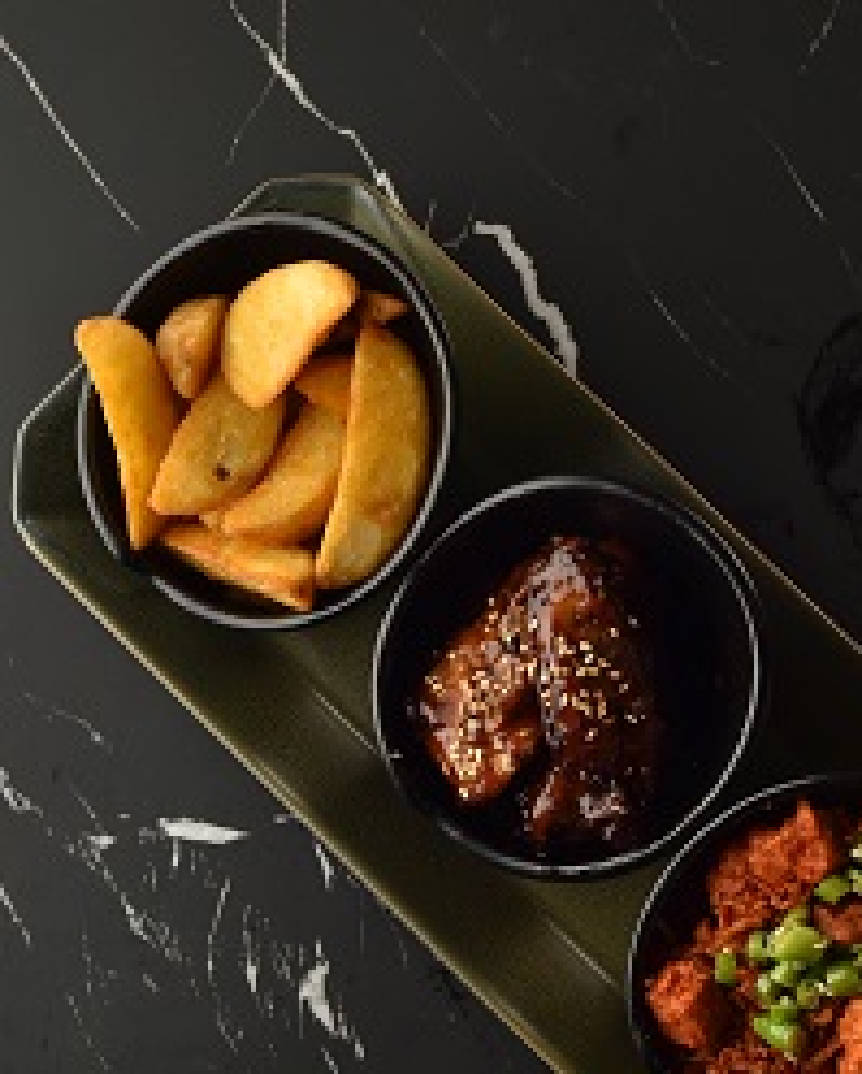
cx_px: 511
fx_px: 2706
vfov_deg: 22.3
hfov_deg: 18.1
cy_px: 732
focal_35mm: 85
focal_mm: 50
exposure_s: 1/80
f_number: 13
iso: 400
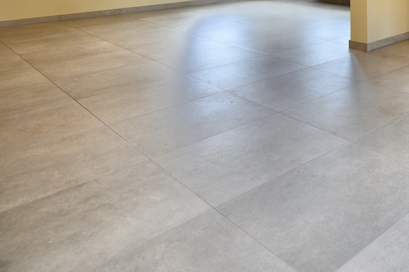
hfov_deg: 40.8
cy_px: -57
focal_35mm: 34
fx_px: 386
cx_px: 480
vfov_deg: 32.1
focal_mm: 14
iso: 200
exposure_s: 1/30
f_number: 2.8
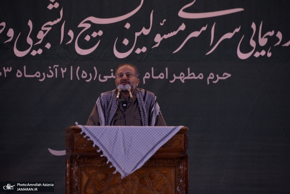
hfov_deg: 10.3
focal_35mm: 200
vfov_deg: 6.9
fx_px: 1612
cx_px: 145
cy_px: 97
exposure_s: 1/100
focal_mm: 200
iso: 640
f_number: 5
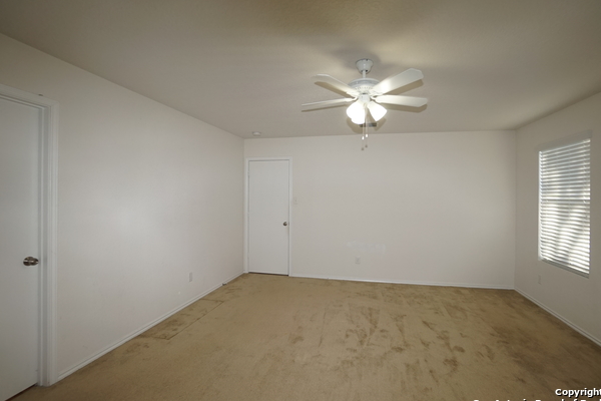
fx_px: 267
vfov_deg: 73.7
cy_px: 195
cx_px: 313
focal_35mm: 16
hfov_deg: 96.7
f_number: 4
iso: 400
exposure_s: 1/160
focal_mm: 10
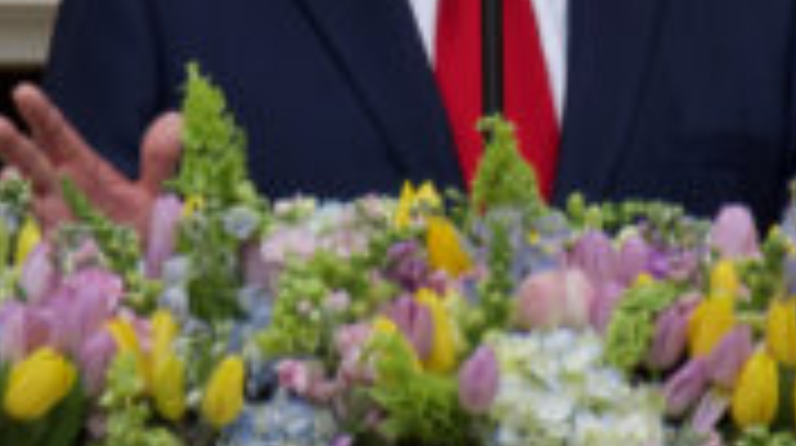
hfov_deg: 2.5
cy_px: 185
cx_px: 477
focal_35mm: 850
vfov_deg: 1.4
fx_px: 17916
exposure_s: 1/250
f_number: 5.5
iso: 200
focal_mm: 115
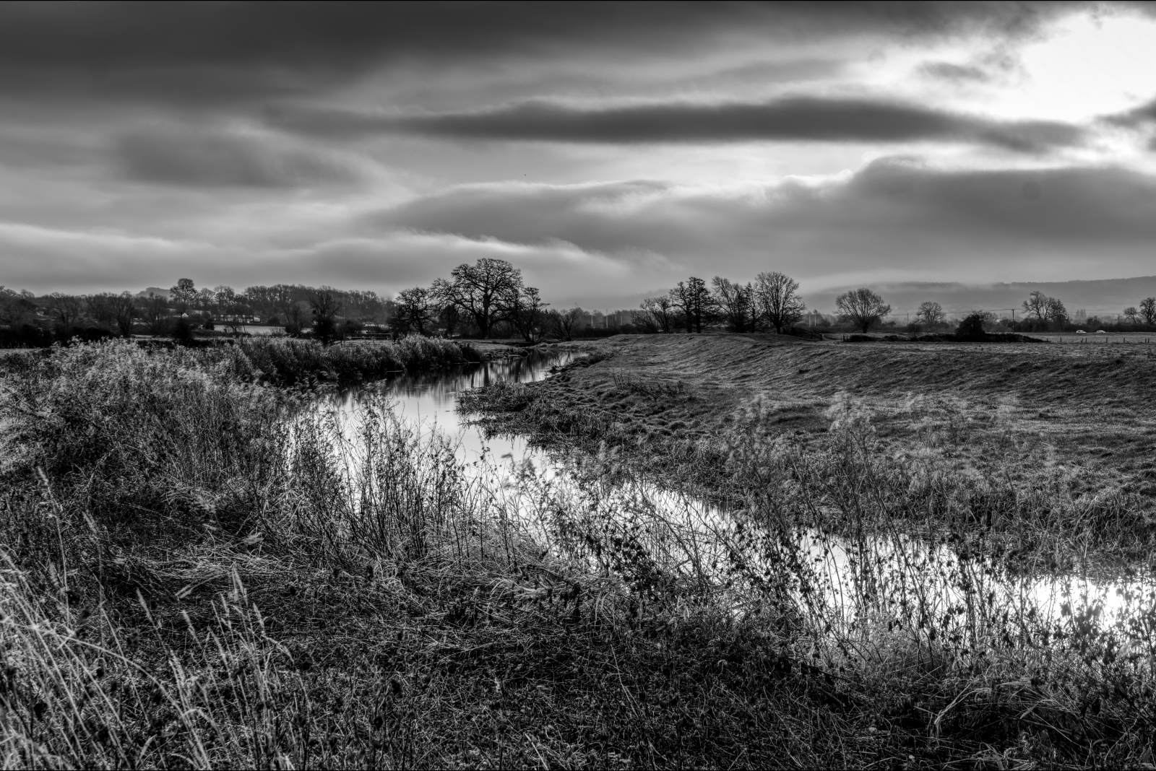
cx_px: 578
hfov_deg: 40.3
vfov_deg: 27.5
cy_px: 386
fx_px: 1574
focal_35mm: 49
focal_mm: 32.5
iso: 100
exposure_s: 1/34
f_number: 11
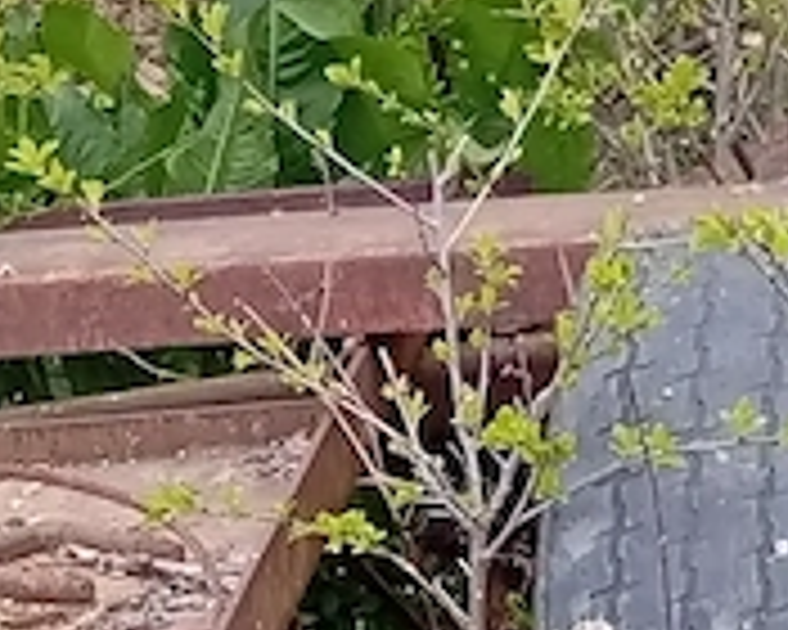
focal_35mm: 195
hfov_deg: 9.4
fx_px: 4548
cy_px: 1118
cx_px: -680
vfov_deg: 7.7
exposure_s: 1/201
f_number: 1.8
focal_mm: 3.84
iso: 50
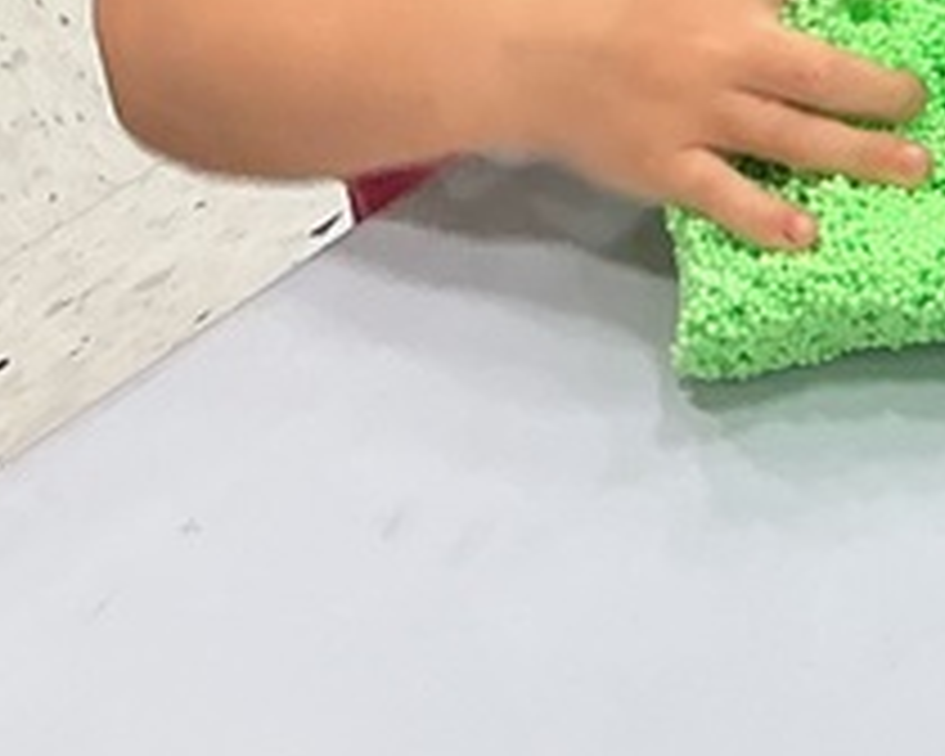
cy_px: -886
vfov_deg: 10.1
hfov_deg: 12.9
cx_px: 1611
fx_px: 3860
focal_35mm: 138
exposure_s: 1/120
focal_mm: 3
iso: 64
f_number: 1.8
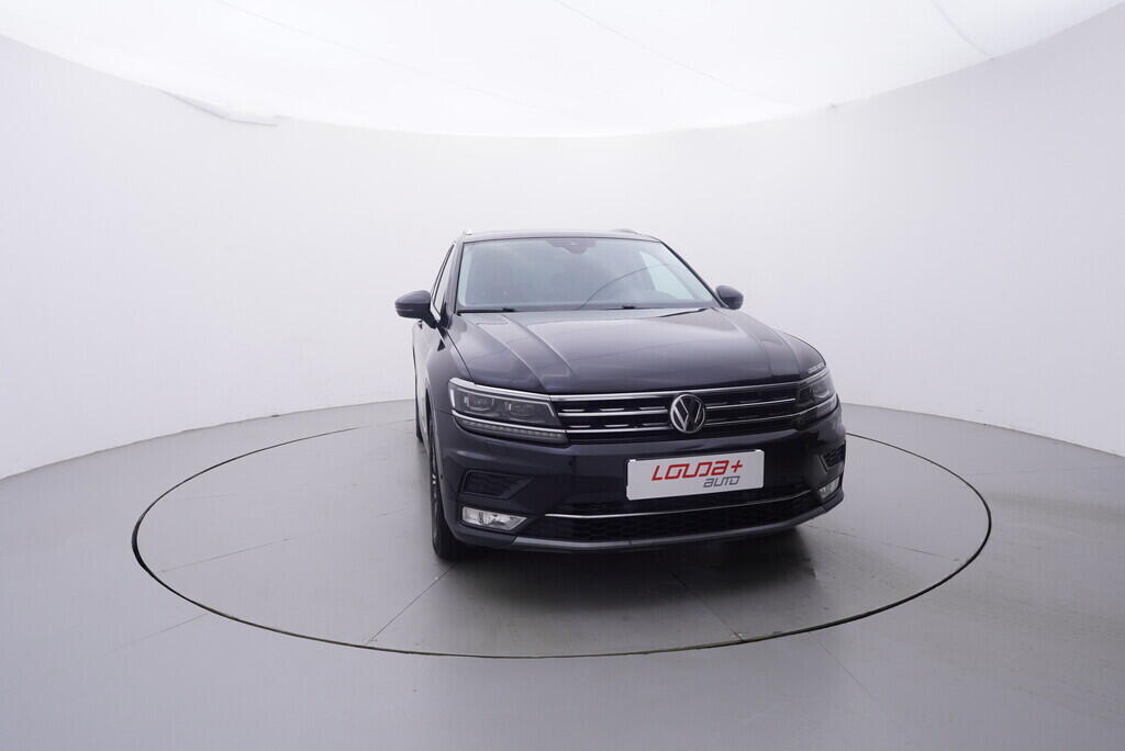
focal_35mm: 22
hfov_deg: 77.3
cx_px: 562
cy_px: 376
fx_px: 703
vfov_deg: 56.2
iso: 200
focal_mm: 15
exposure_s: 1/80
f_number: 5
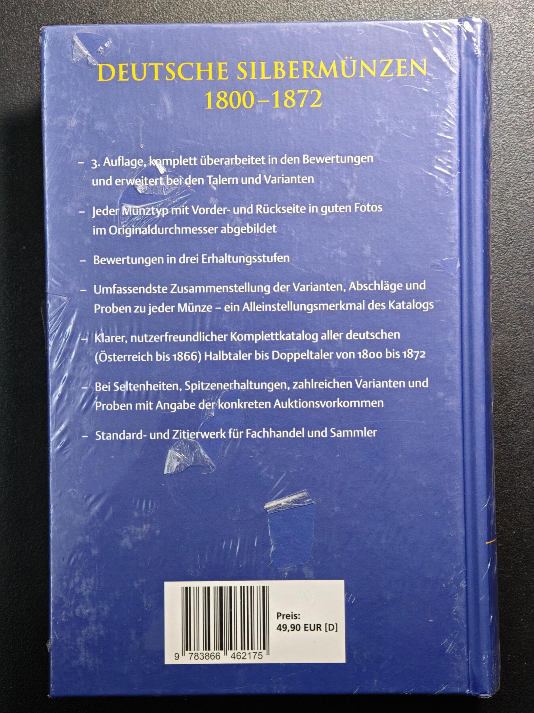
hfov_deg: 24.4
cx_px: 267
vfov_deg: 32.2
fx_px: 1234
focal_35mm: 60
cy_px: 356
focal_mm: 9
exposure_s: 1/73
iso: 800
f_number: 2
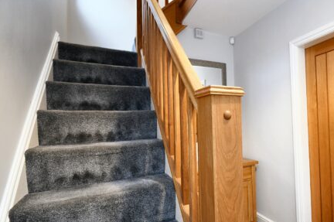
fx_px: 185
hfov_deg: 81.3
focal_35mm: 20
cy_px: 122
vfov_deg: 61.7
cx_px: 222
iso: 560
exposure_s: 1/10
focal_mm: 10
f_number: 4.5
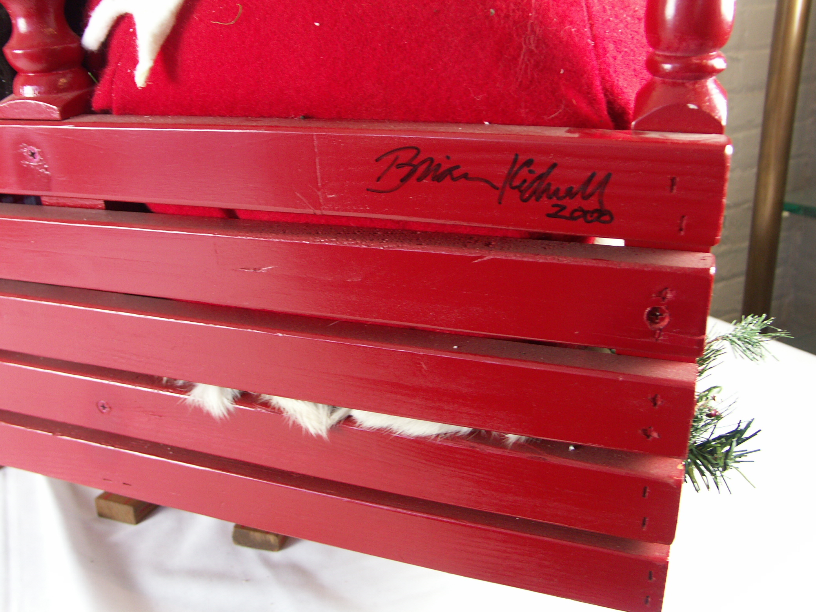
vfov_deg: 45.4
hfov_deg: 58.4
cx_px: 408
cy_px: 306
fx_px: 731
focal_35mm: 31
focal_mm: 7.94
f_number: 2.8
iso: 125
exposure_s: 1/10
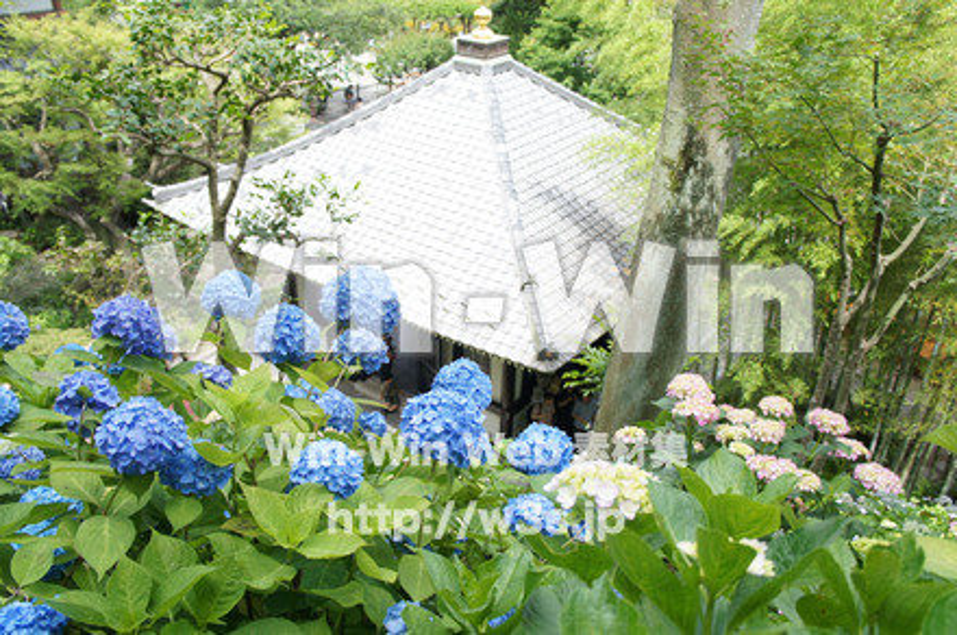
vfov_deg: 45.5
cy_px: 318
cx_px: 478
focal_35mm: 28
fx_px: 757
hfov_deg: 64.6
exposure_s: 1/400
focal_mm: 19
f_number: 3.5
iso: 200
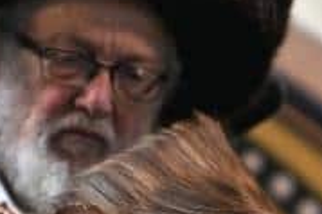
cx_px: 507
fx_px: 15307
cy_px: 343
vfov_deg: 0.8
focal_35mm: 1713
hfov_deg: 1.2
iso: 320
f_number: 2.8
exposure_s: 1/320
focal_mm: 200
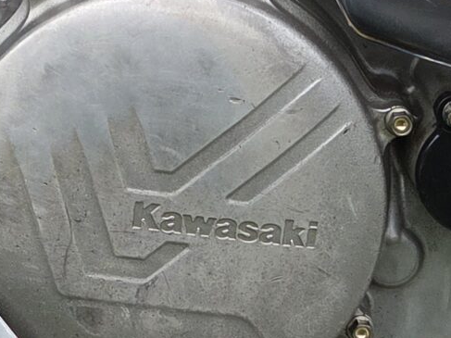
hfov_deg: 16.2
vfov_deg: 11.4
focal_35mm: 121
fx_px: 1576
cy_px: -257
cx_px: 84
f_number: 1.8
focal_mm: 5.4
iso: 40
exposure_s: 1/180
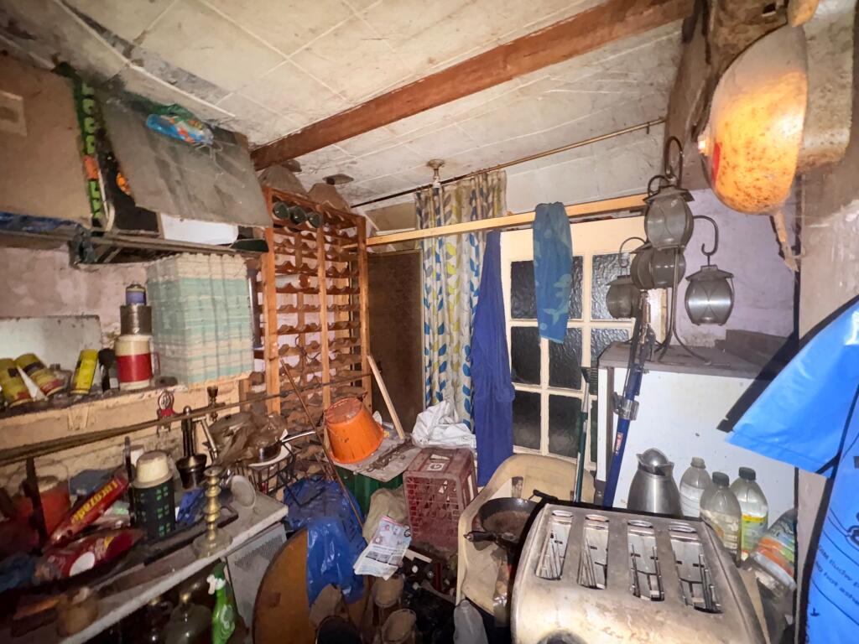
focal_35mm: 14
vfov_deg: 85.7
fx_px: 347
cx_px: 430
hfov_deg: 102.1
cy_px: 322
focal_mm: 2.22
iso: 400
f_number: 2.2
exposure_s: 1/16
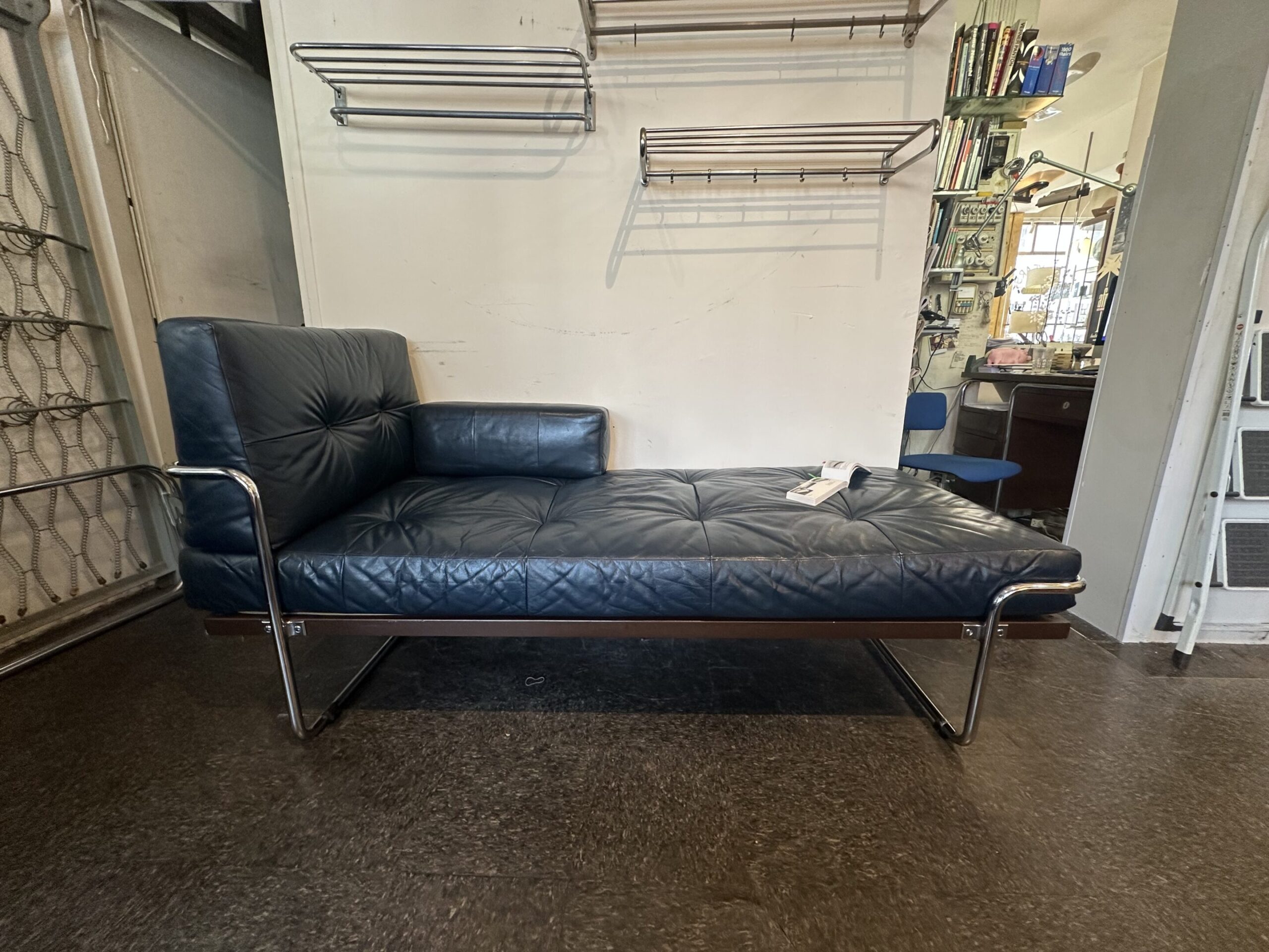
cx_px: 634
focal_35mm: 14
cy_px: 476
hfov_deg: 102.1
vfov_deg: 85.7
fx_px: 513
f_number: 2.2
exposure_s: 1/50
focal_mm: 2.22
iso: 200
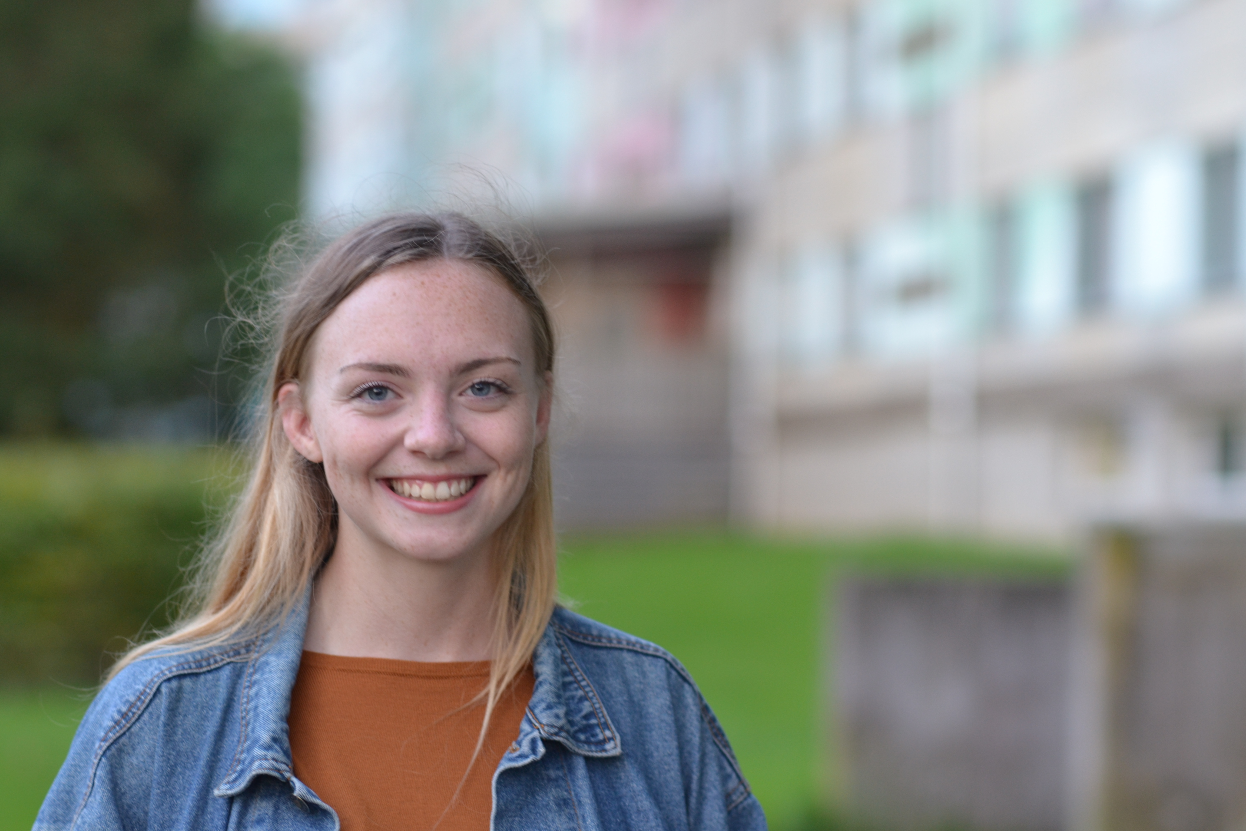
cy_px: 416
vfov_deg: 10.8
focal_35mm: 128
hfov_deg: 16.1
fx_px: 4413
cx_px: 623
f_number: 2.8
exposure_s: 1/60
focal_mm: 85
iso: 400
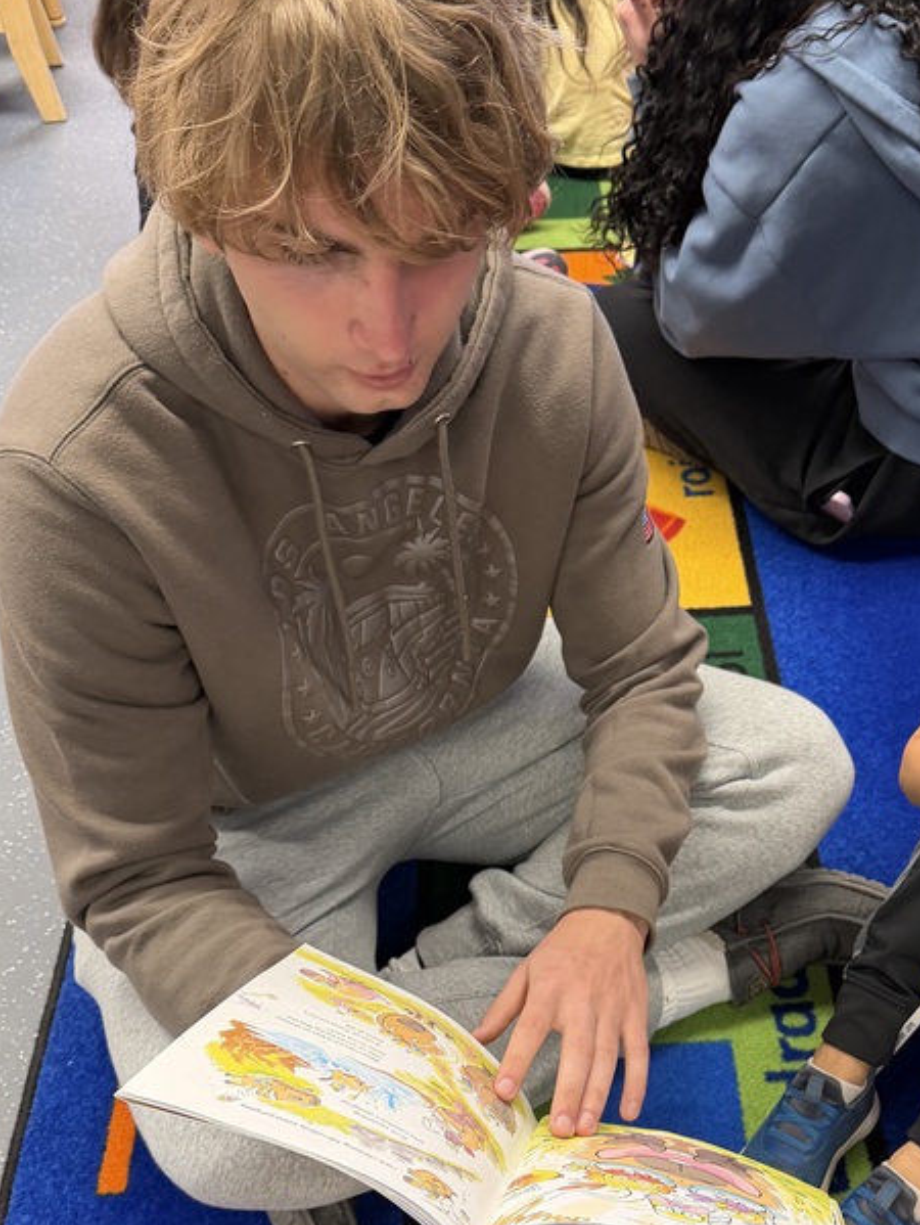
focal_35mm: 41
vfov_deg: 44.8
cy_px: 855
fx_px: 1451
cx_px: 650
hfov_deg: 34.7
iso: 200
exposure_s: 1/60
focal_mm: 6.76
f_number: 1.78
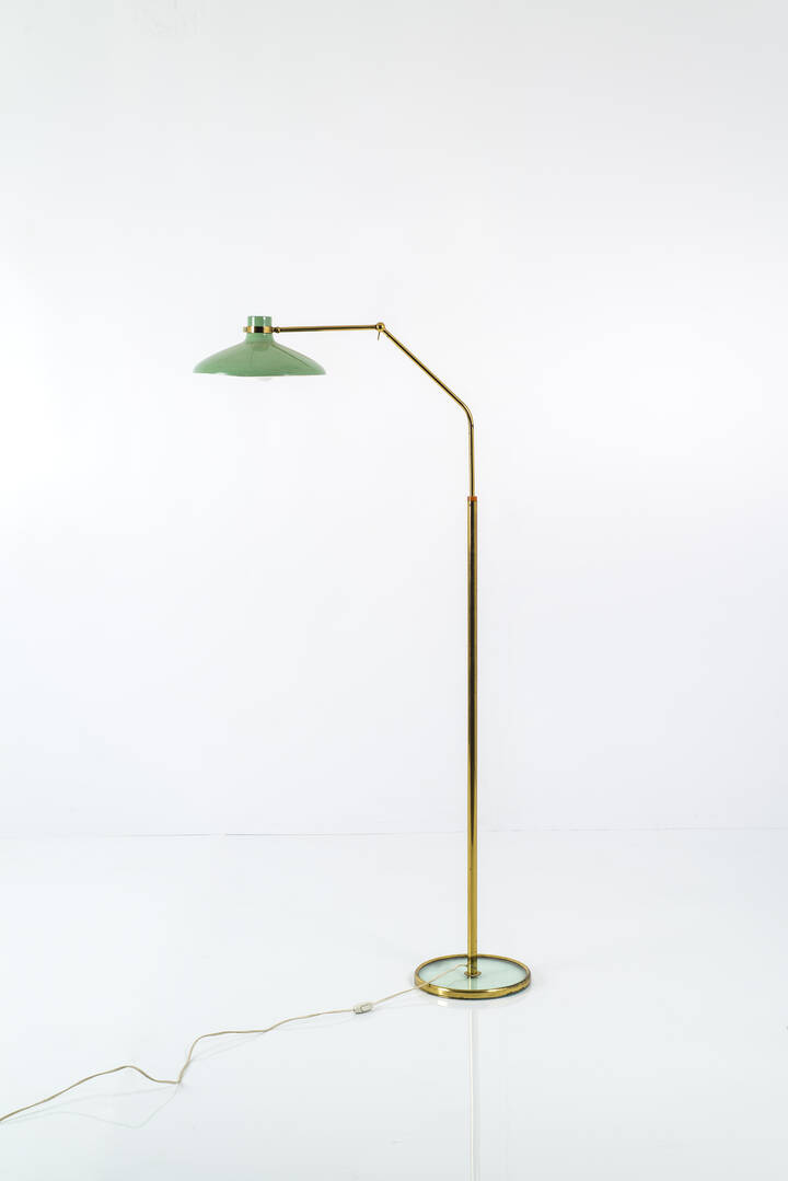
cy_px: 590
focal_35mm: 50
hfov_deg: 27.0
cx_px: 394
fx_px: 1640
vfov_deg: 39.6
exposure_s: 1/200
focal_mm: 50
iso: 80
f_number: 10
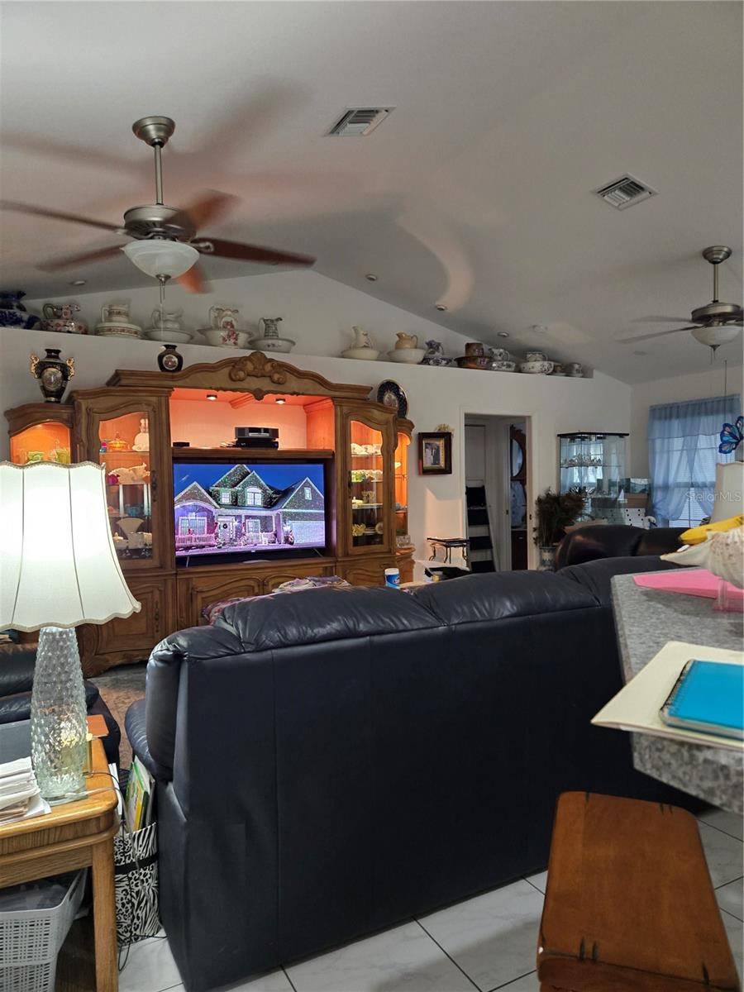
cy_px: 496
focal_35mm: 23
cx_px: 372
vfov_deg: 73.9
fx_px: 659
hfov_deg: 58.9
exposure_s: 1/60
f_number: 1.8
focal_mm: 5.4
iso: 500
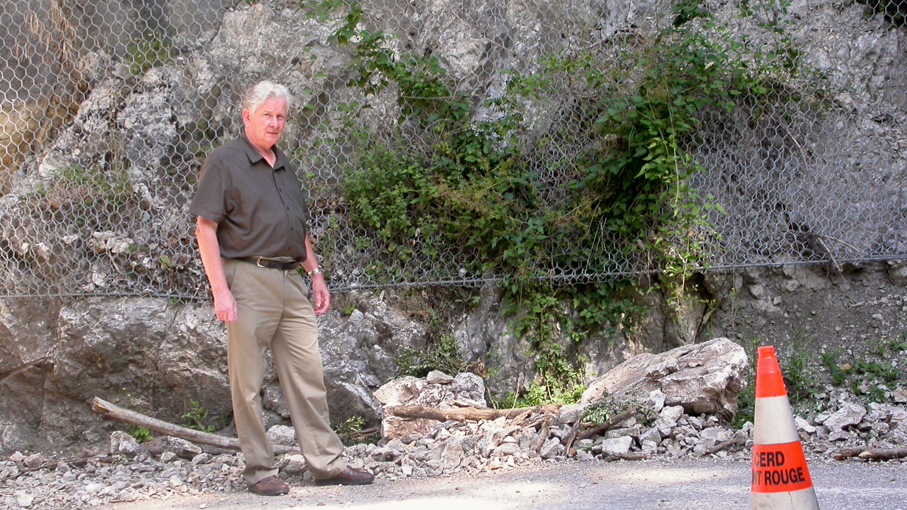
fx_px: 2501
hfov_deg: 20.6
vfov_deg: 11.6
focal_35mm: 104
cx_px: 453
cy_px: 228
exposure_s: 1/105
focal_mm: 19.8
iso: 100
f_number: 3.8
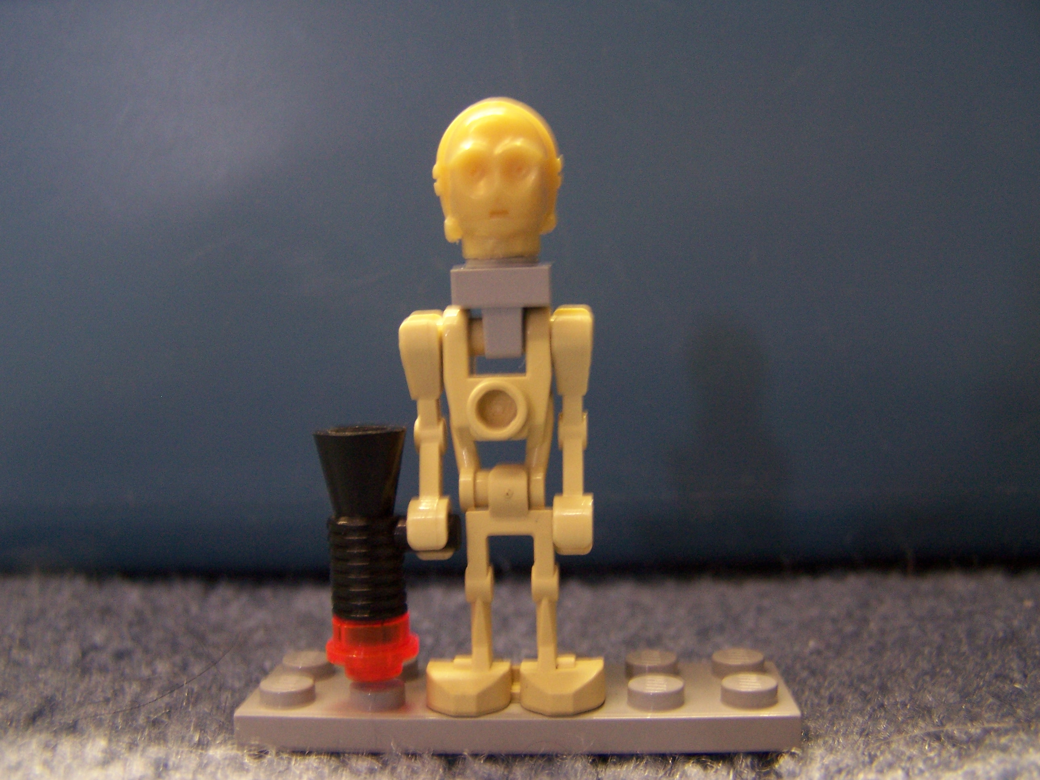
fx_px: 1142
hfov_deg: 49.0
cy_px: 390
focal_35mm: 38
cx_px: 520
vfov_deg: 37.7
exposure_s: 1/8
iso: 140
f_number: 2.8
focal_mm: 6.3
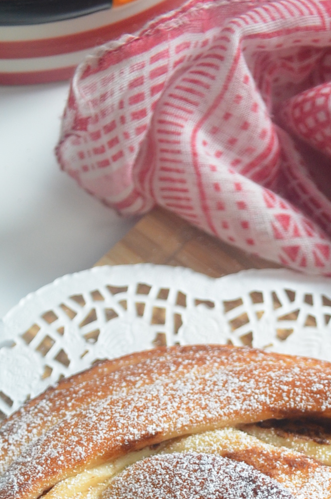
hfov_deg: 17.3
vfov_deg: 23.9
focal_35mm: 78
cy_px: 582
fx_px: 1080
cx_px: 271
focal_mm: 20
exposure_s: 1/60
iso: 800
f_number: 4.5
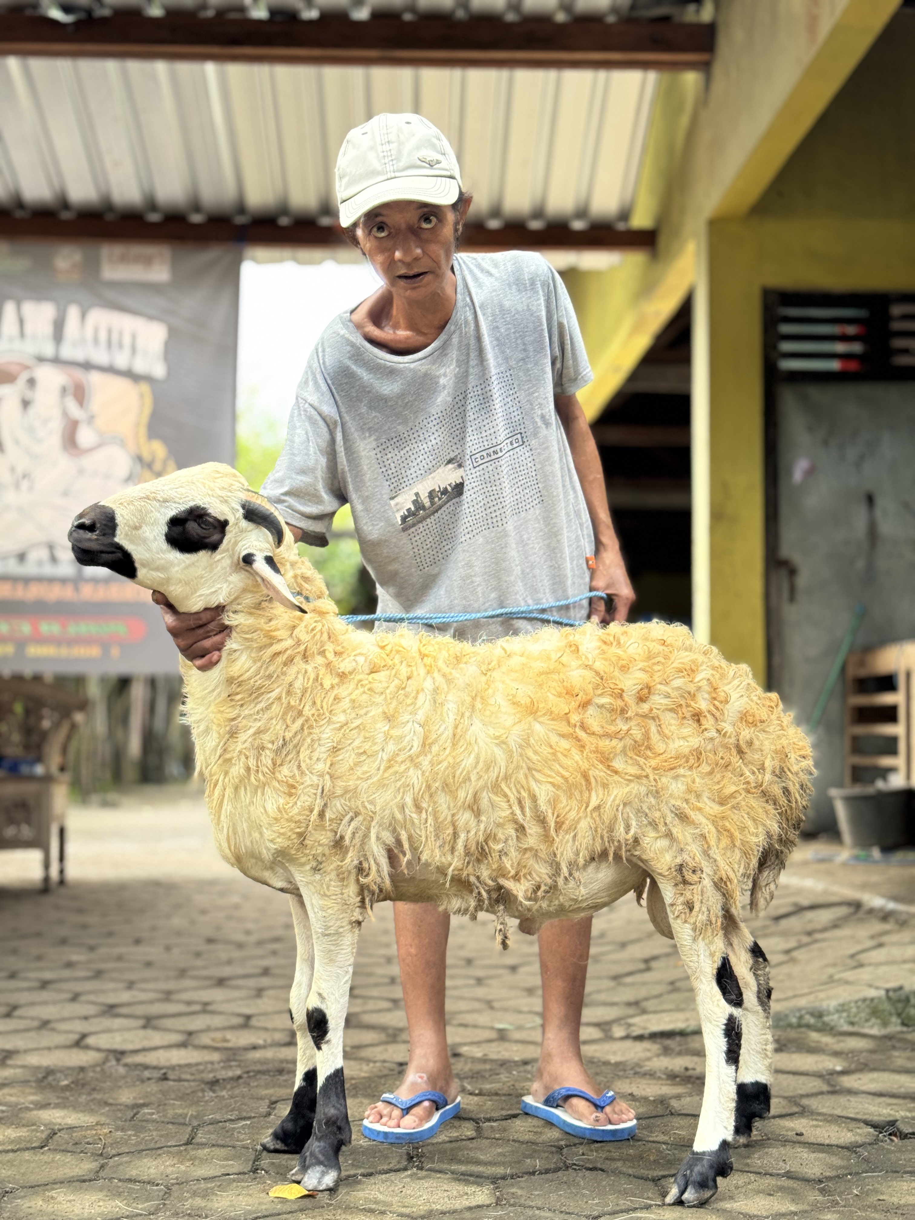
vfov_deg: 39.7
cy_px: 610
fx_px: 1692
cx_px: 458
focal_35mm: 48
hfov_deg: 30.3
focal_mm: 6.76
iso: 80
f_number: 1.78
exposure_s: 1/121
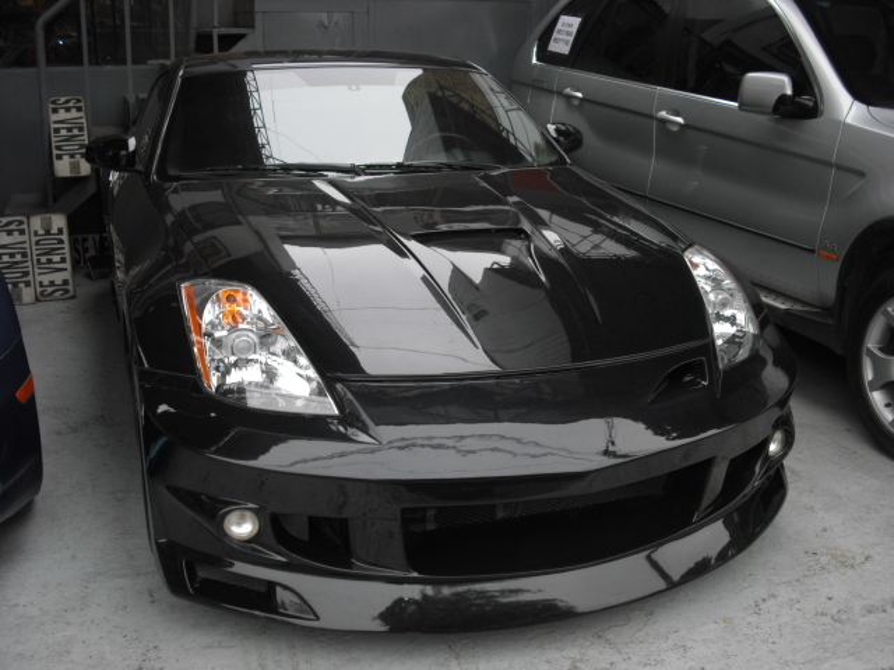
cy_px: 335
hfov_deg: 49.0
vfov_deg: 37.7
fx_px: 981
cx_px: 447
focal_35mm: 38
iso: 64
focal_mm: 6.2
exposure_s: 1/250
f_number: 2.8
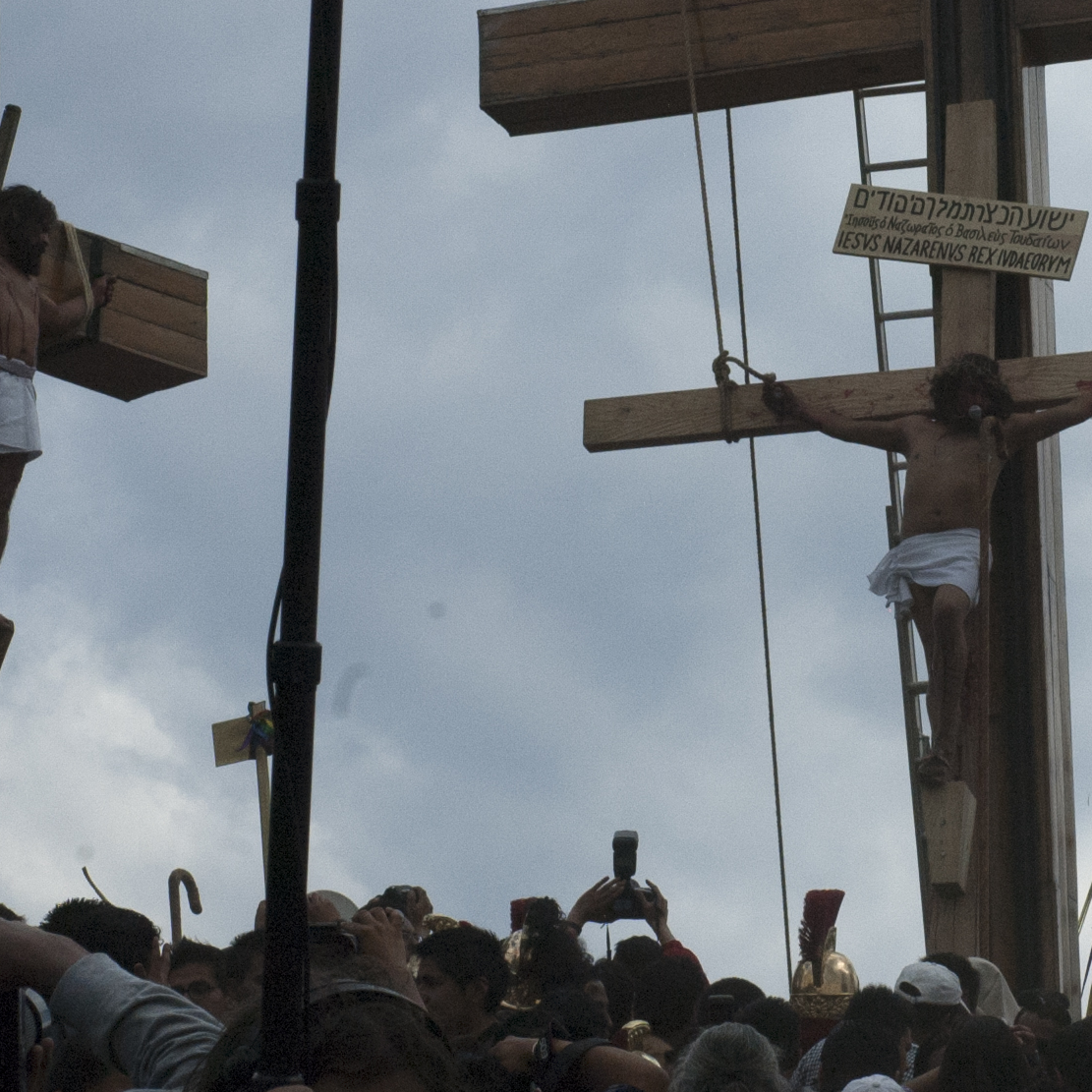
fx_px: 7388
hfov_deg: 8.4
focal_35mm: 207
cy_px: 155
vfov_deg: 8.4
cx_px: 1033
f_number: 16
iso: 640
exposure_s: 1/800
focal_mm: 60
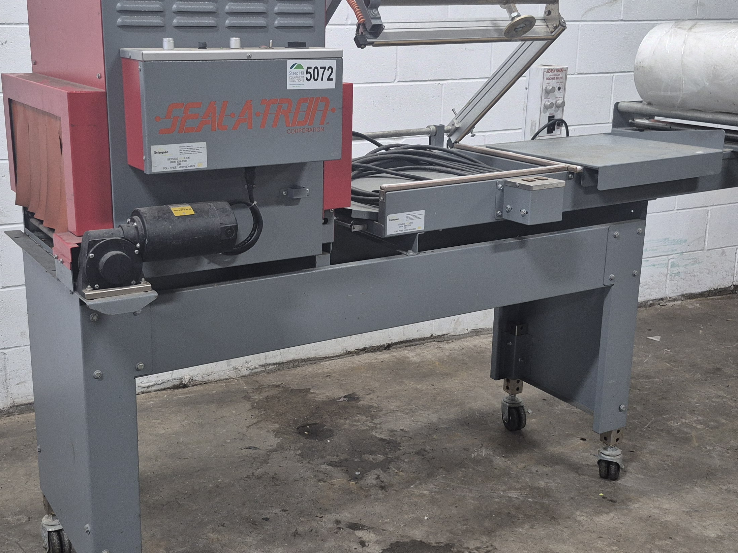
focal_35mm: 42
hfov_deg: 44.6
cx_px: 312
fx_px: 896
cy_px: 266
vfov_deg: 34.4
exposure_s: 1/120
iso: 320
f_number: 1.8
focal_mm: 5.4
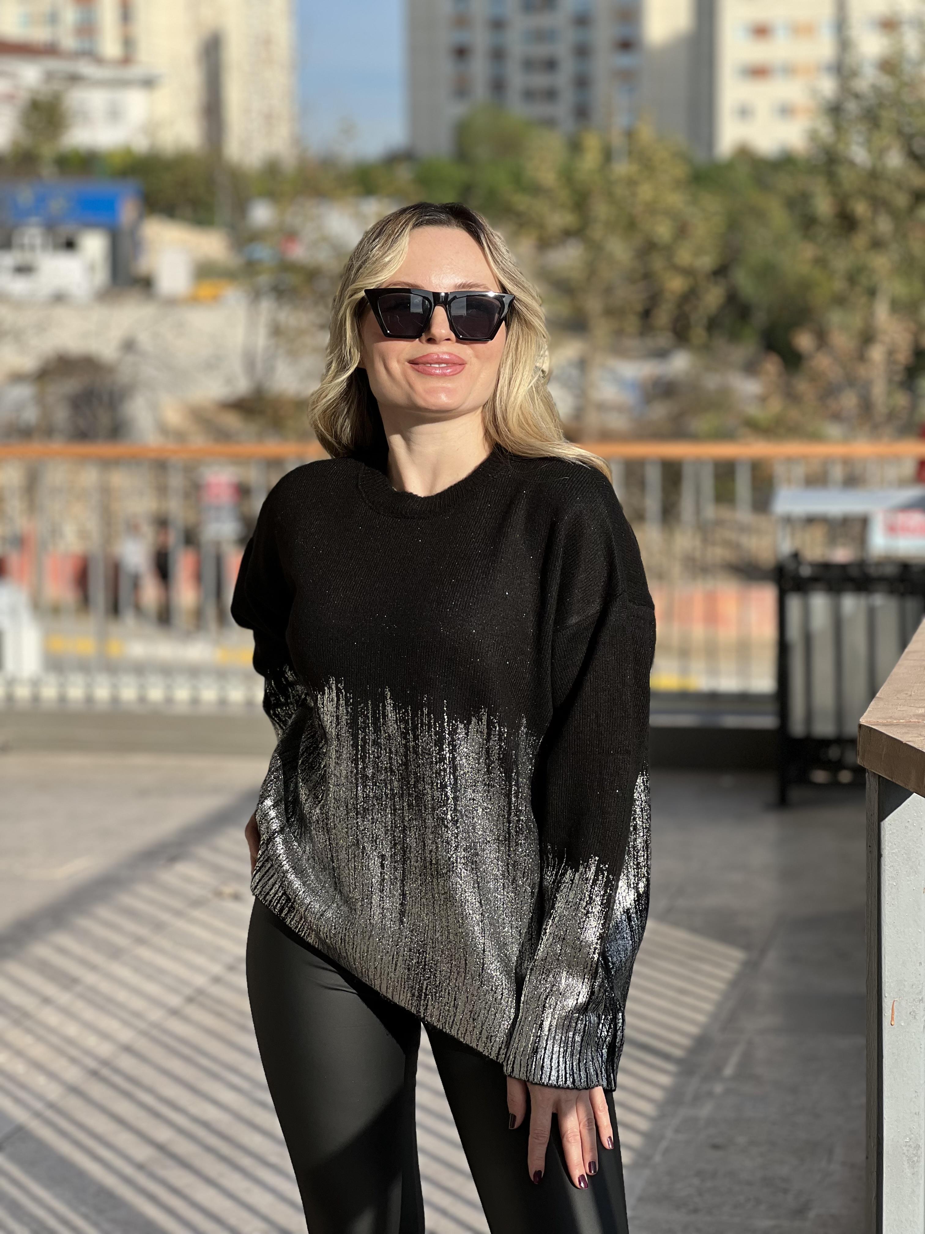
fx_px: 2743
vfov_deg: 25.3
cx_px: 462
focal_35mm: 77
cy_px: 617
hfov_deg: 19.1
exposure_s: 1/579
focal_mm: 9
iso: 32
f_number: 2.8
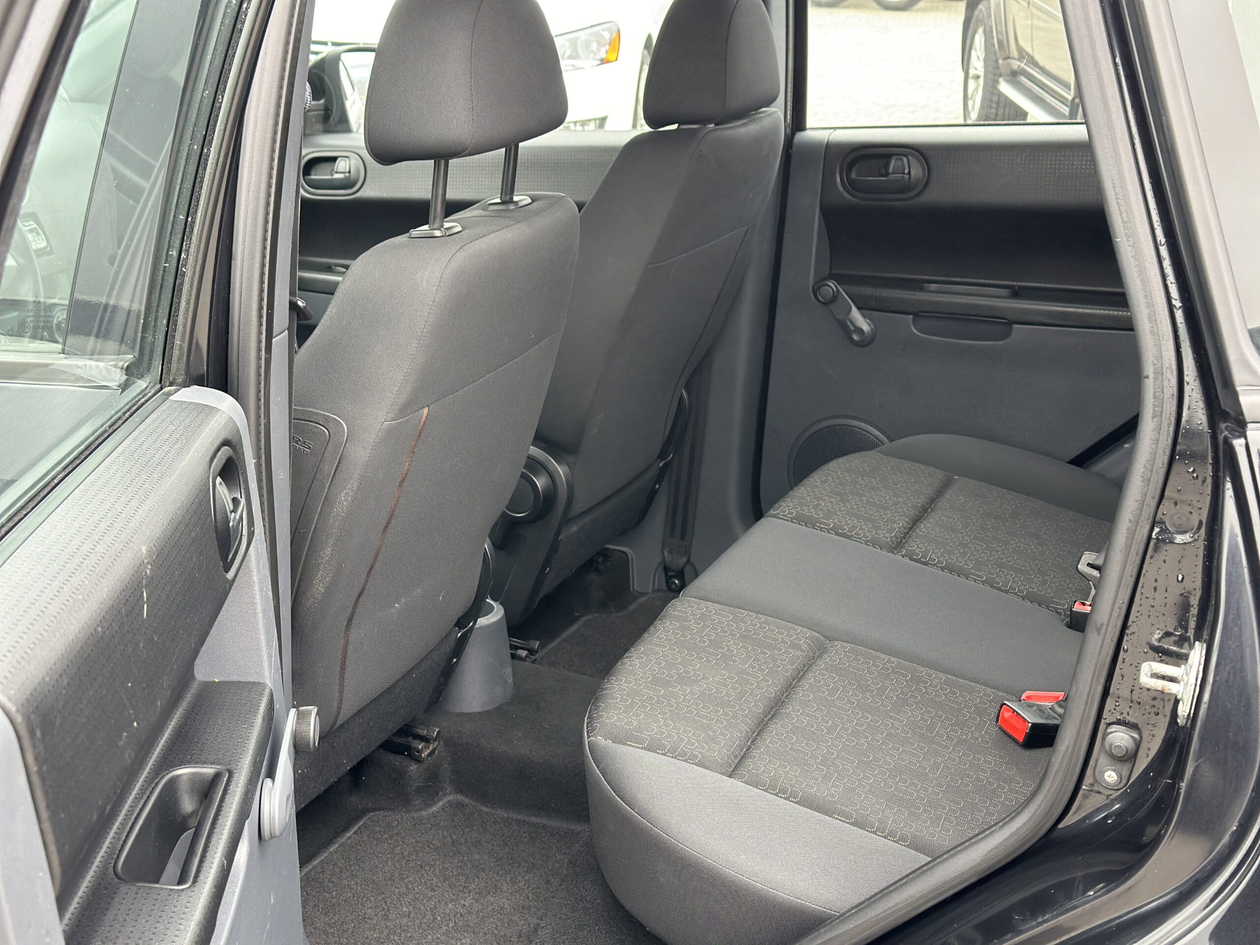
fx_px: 1747
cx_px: 630
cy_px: 472
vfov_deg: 30.3
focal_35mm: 48
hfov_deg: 39.7
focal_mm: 6.86
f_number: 1.78
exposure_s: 1/118
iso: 125
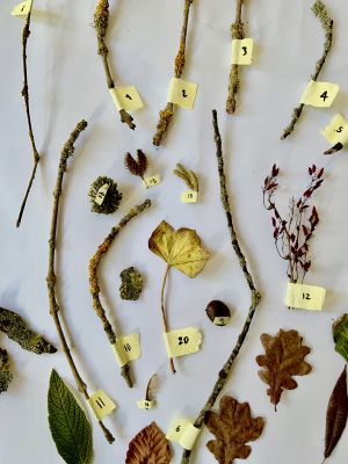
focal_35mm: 29
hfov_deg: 48.2
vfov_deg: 61.7
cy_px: 232
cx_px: 174
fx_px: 389
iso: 64
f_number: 1.8
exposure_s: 1/83
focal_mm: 3
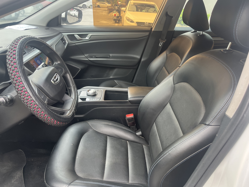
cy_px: 94
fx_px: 187
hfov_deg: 67.3
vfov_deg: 53.1
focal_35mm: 26
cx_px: 124
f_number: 1.6
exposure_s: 1/172
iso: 50
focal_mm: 5.1
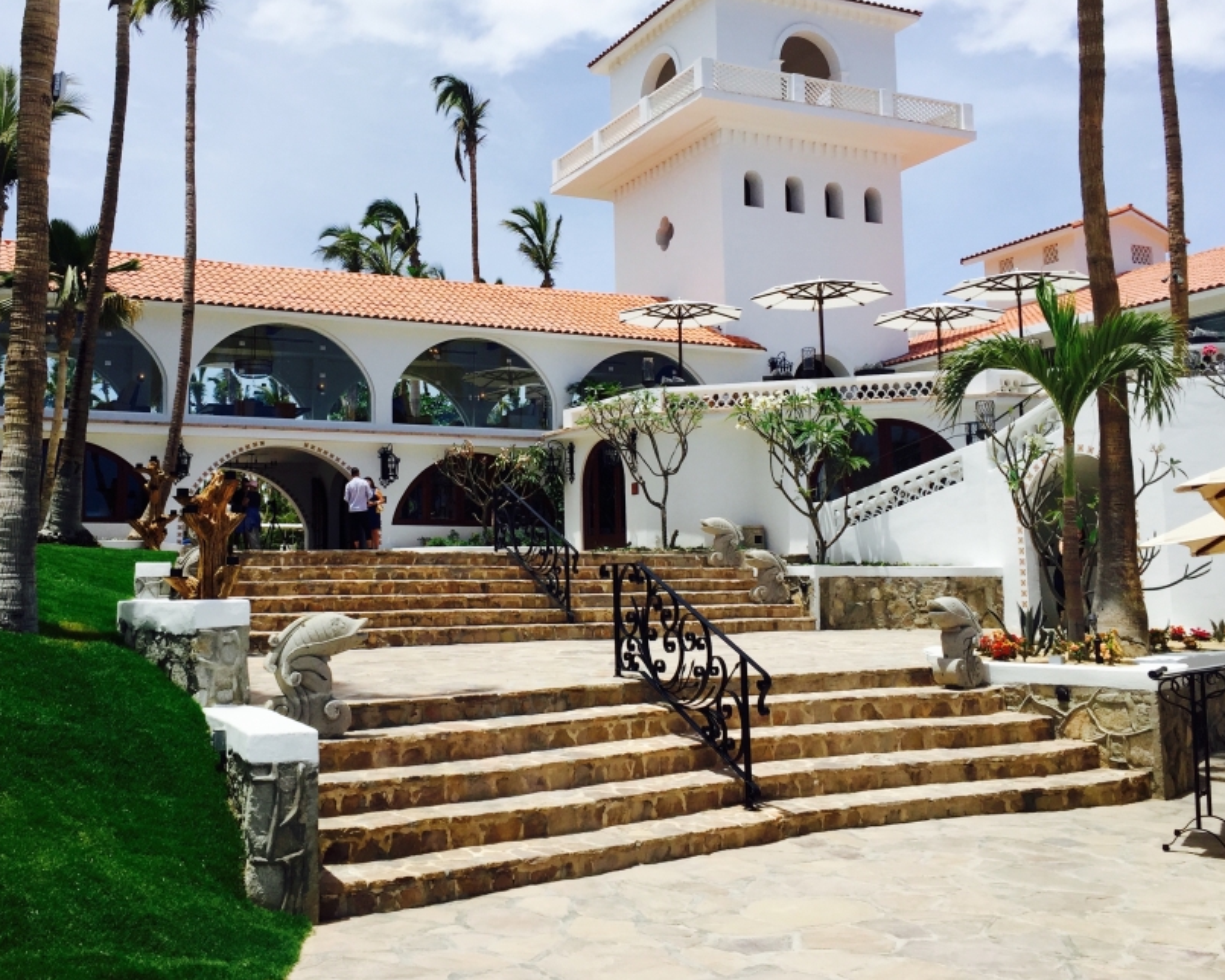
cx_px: 513
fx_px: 1305
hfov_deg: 50.1
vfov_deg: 41.1
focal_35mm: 36
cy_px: 438
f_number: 2.2
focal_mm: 4.15
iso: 32
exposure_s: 1/2825
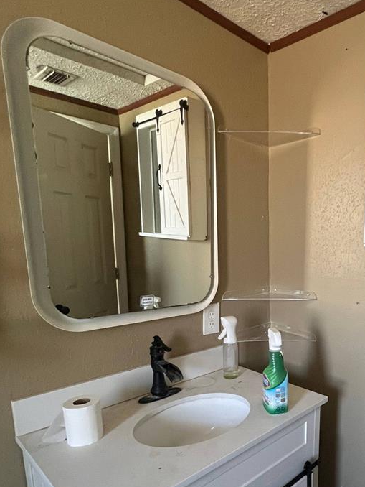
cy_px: 307
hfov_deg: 54.5
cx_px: 297
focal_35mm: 23
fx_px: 323
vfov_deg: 72.5
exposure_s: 1/60
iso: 400
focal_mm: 1.57
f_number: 1.8
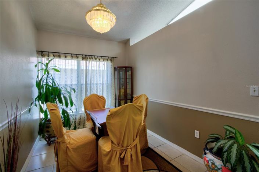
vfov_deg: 73.7
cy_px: 86
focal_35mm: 16
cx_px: 130
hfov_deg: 96.7
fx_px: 115
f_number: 11
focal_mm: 16
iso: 400
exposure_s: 1/2
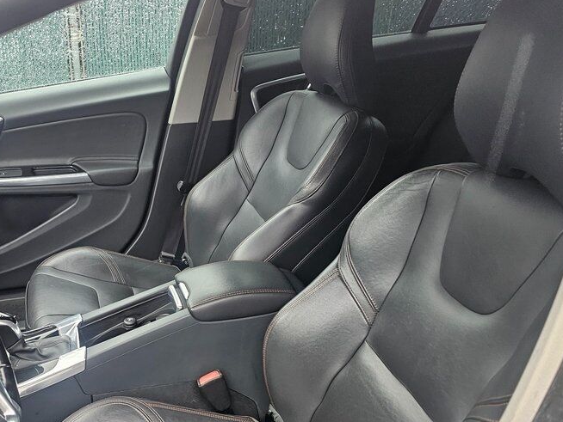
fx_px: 586
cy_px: 313
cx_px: 172
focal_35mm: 36
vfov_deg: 38.7
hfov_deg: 50.1
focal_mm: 6.3
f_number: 1.7
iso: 1000
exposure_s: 1/120
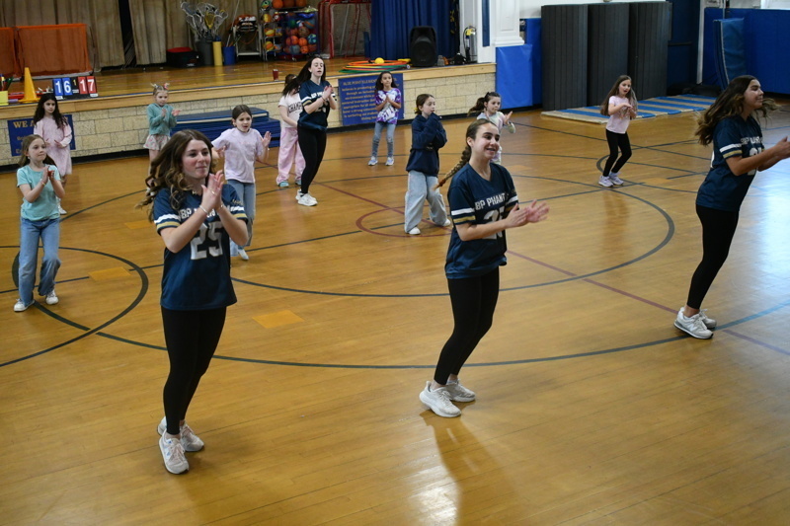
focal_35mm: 43
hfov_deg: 45.4
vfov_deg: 31.2
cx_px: 395
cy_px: 263
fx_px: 943
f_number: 4.2
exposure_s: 1/320
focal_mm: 29
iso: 3200
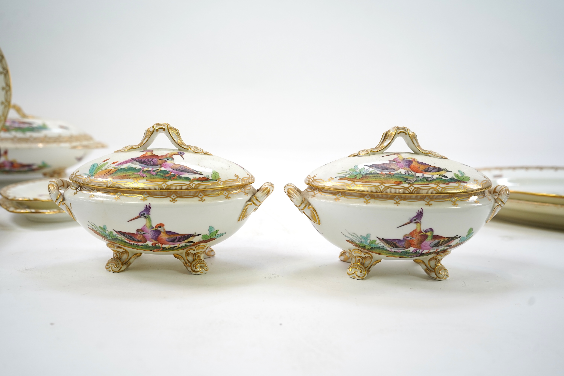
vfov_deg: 35.9
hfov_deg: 51.9
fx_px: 580
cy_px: 188
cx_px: 282
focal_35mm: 37
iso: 320
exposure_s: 1/100
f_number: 5
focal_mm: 37
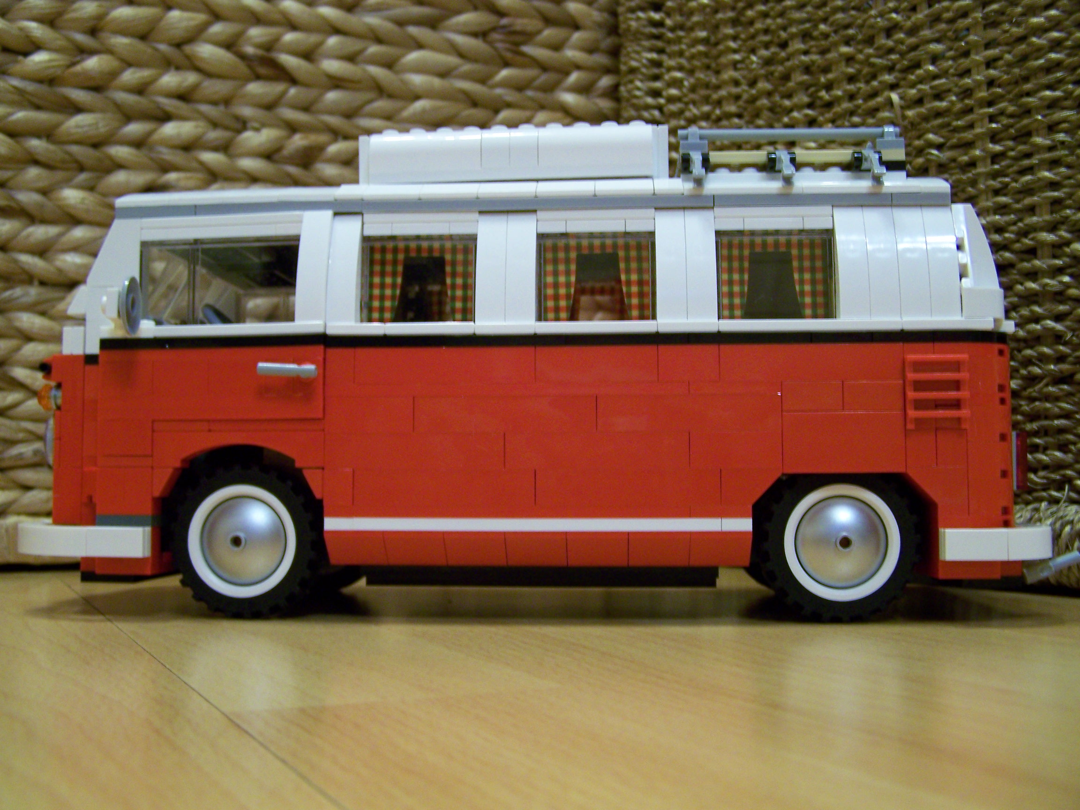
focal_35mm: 38
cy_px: 405
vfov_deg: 37.7
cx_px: 540
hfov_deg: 49.0
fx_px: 1186
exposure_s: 1/8
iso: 160
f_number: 2.8
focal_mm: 6.3
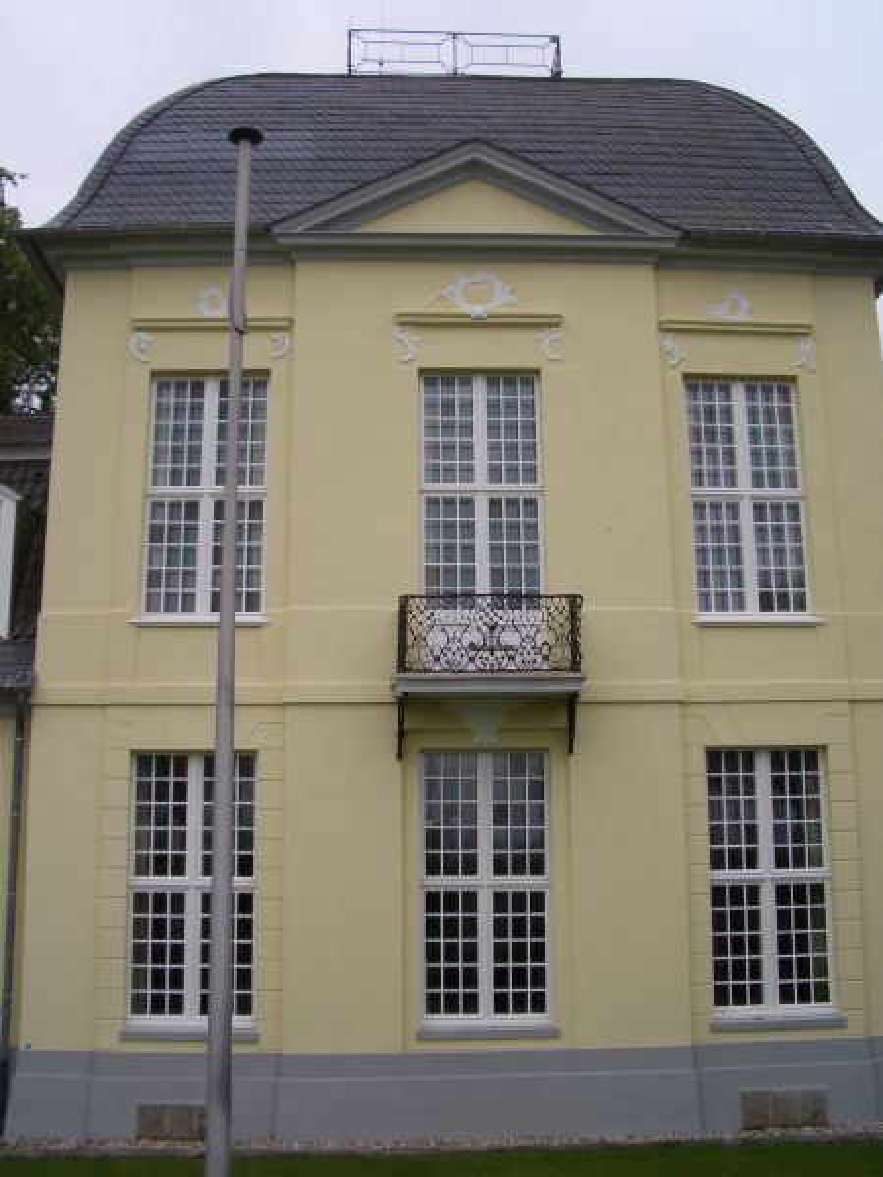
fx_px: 1190
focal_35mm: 35
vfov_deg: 52.6
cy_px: 588
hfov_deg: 40.7
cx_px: 442
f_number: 4.3
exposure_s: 1/160
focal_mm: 5.8
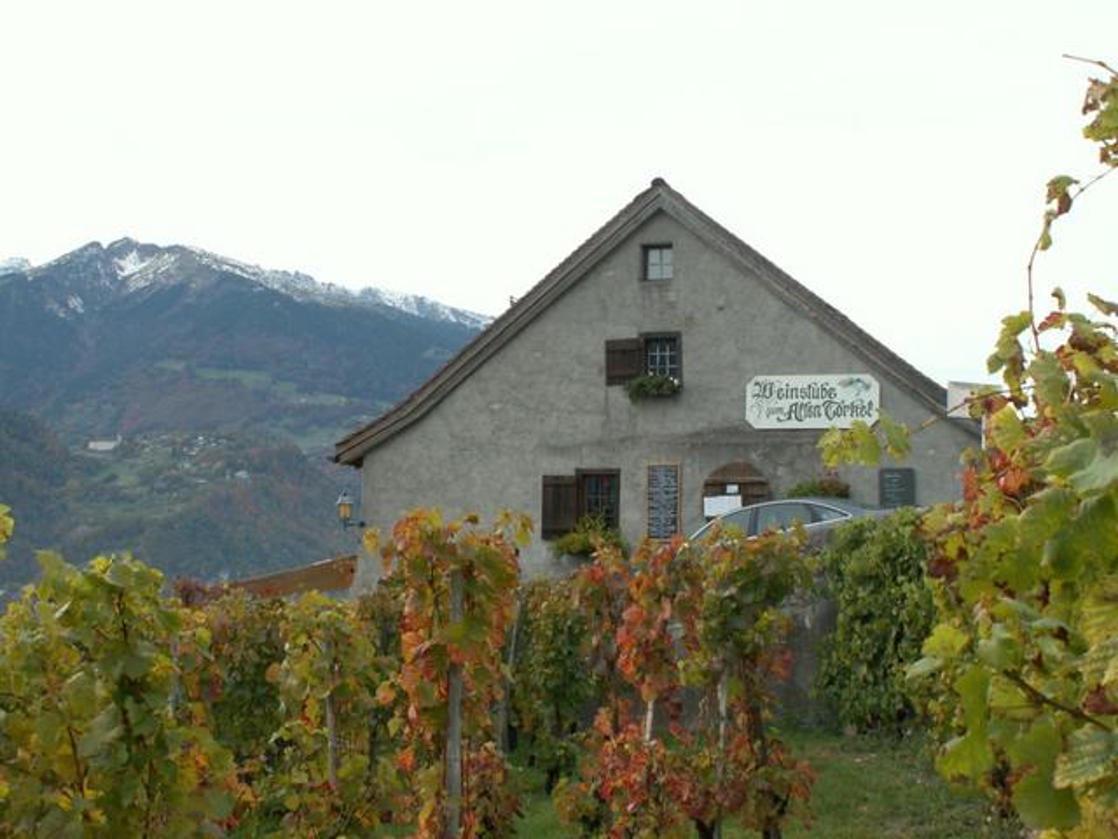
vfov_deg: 30.3
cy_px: 420
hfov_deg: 39.7
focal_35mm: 48
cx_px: 559
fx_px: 1550
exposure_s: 1/125
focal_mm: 8.01
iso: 50
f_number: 5
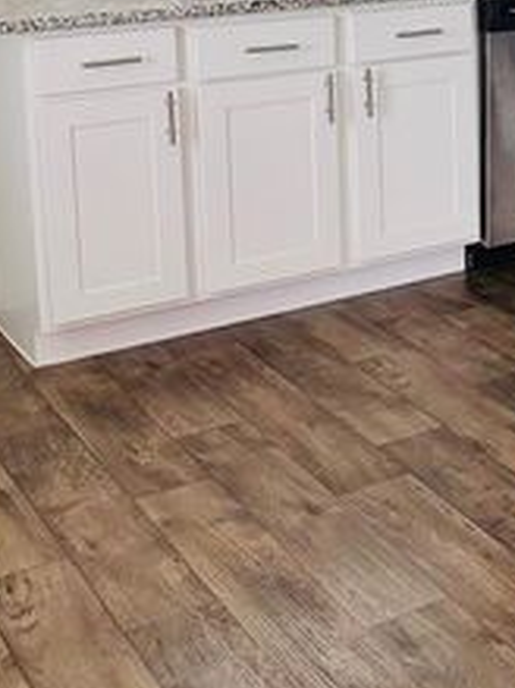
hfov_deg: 18.2
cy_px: 5
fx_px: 1449
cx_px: 744
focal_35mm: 73
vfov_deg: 25.4
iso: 400
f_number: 1.78
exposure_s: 1/60
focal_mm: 6.86
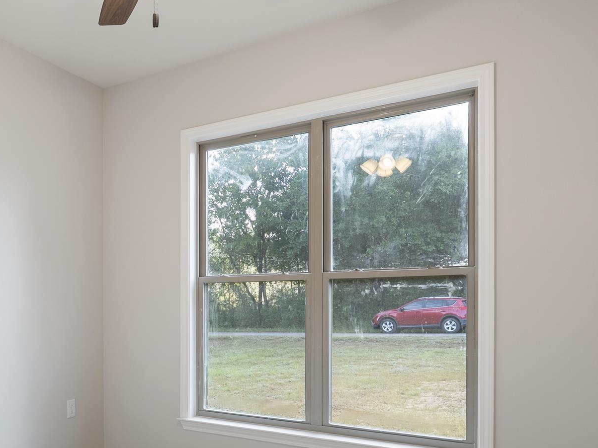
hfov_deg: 54.1
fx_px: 553
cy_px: 306
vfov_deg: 43.4
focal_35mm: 32
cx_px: 147
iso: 250
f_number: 9
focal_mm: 16
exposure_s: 1/3
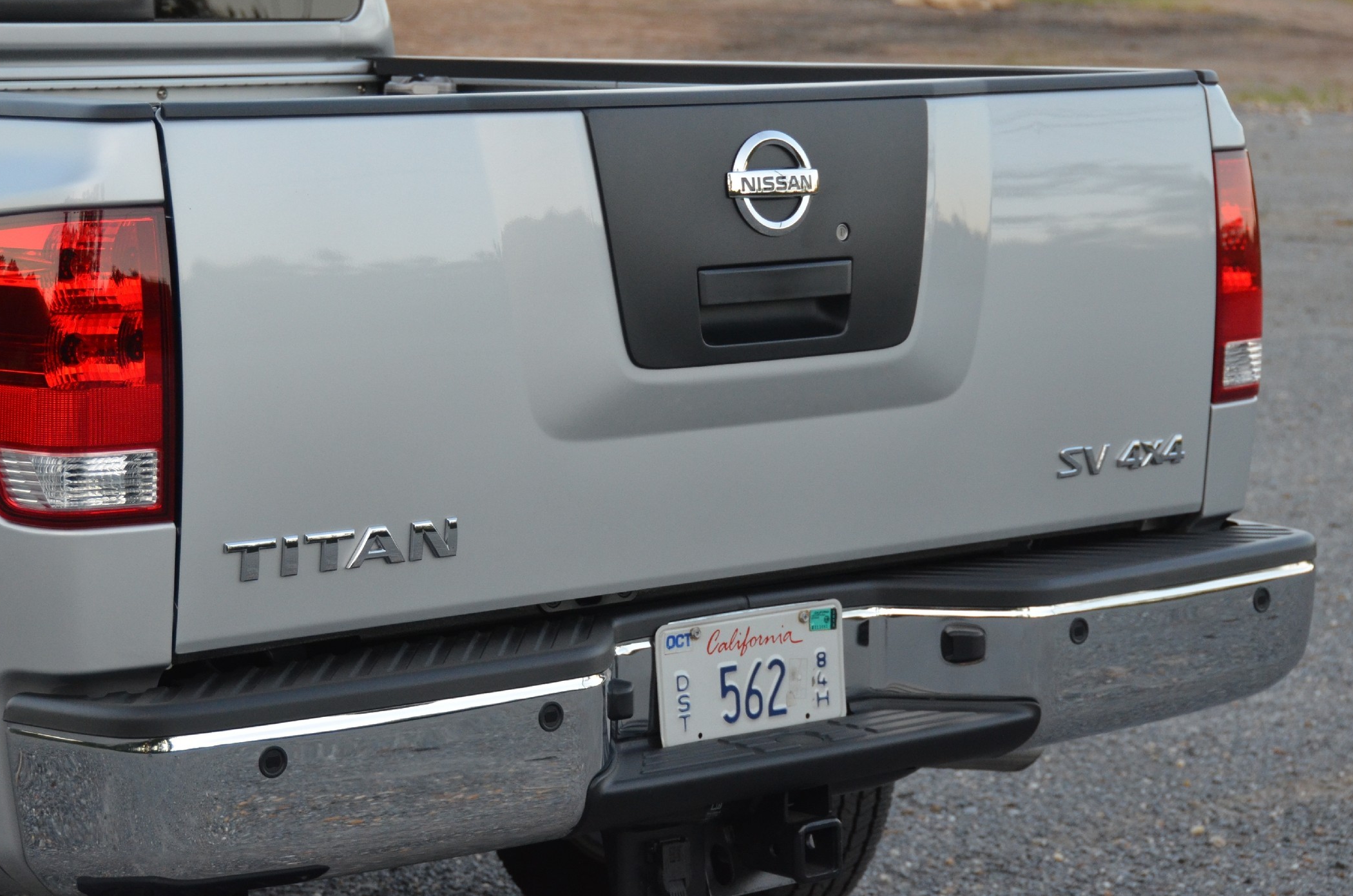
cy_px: 377
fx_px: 3751
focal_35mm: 100
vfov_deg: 13.6
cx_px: 569
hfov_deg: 20.4
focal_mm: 56
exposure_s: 1/500
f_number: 4.8
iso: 1100
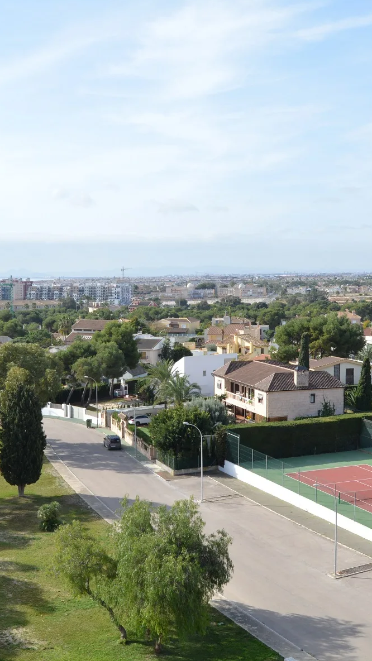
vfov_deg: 47.4
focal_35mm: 43
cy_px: 329
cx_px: 123
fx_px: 754
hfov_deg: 27.5
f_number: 13
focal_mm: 18
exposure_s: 1/125
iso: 160
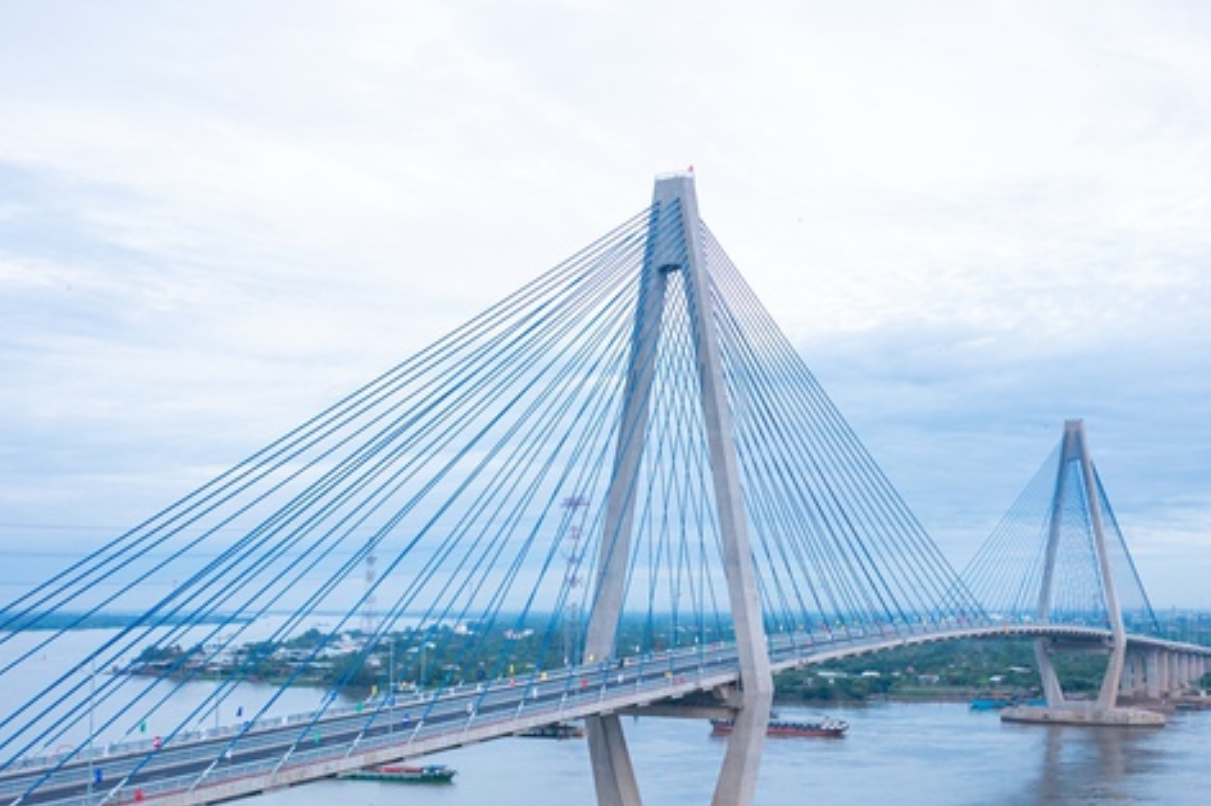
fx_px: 1277
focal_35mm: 38
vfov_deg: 34.8
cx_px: 716
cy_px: 498
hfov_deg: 50.5
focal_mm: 10.26
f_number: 2.8
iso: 200
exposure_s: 1/240
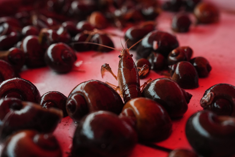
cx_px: 118
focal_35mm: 47
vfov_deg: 28.7
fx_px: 307
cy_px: 78
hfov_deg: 41.9
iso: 2500
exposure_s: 1/200
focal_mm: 47
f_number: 4
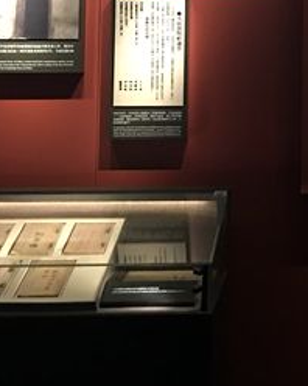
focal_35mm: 80
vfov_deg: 22.9
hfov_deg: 18.2
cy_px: -4
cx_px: 362
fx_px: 913
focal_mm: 4.15
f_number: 2.2
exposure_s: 1/10
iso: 80
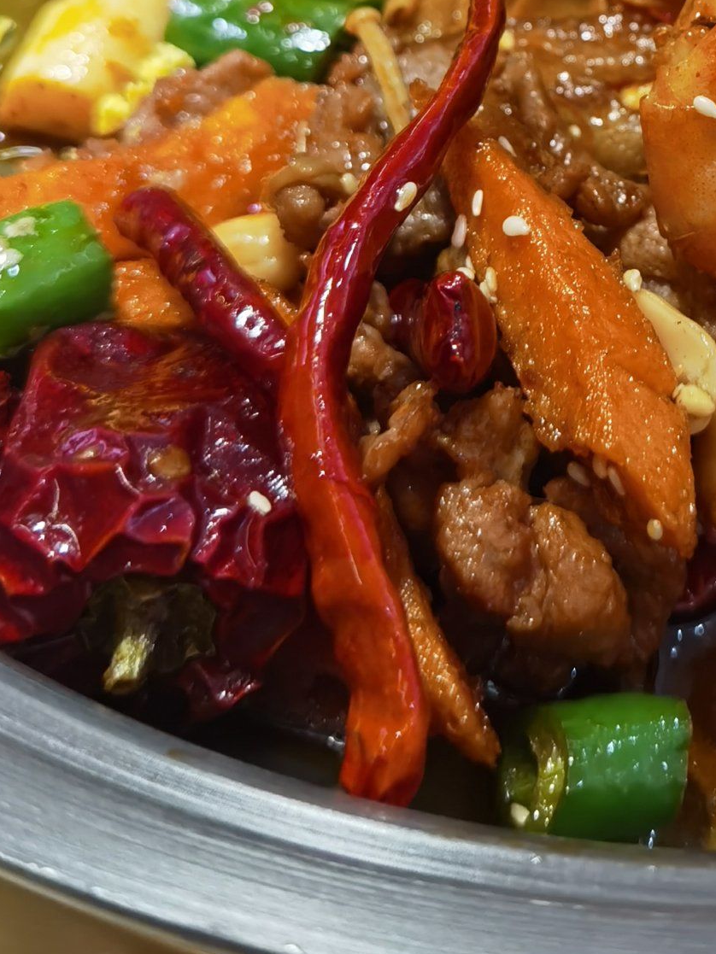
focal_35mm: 66
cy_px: 48
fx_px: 1820
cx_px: 680
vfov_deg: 28.0
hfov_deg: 21.6
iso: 50
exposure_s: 1/100
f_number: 1.9
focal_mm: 6.71
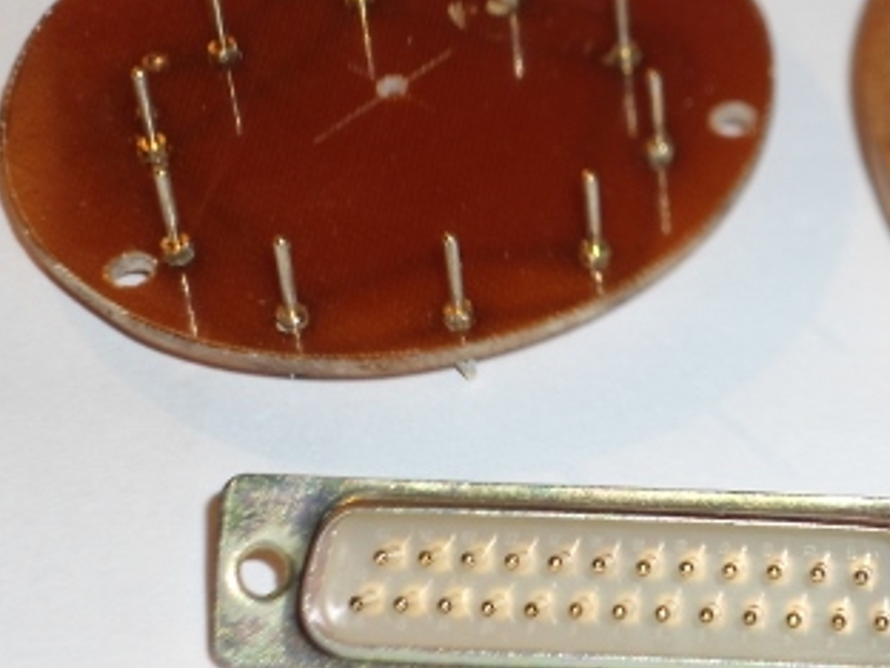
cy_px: 97
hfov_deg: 12.9
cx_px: 850
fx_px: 3908
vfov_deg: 9.7
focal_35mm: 152
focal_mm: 13.2
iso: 80
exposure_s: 1/60
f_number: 4.7
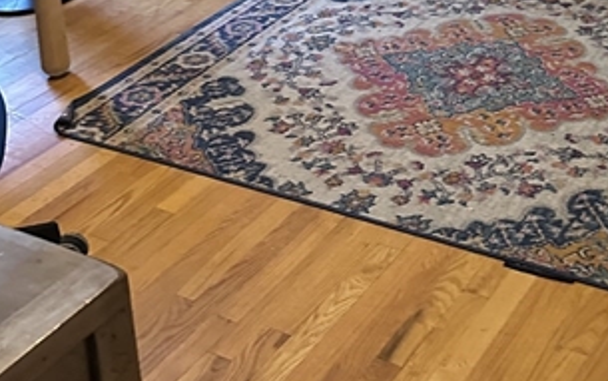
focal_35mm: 64
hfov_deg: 30.6
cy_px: -186
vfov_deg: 18.2
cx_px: 542
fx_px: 1061
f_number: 1.78
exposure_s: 1/40
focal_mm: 6.86
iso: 800
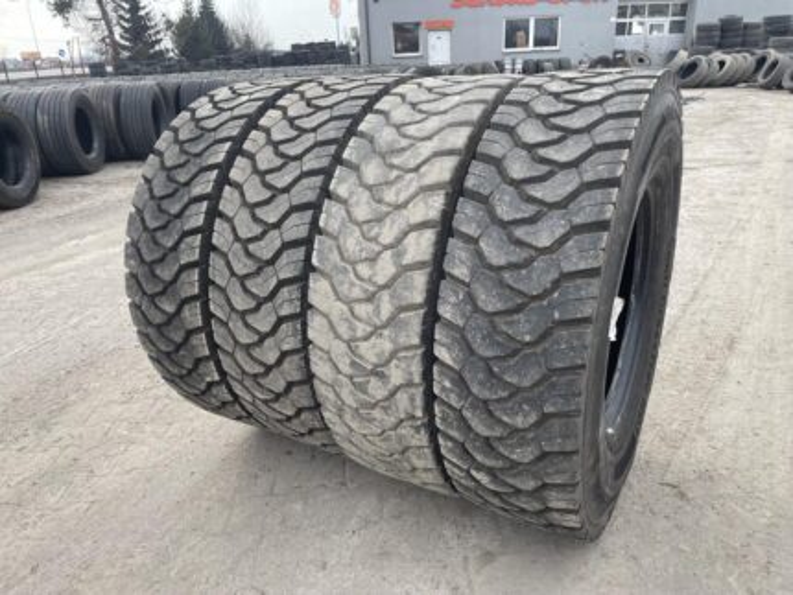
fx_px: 596
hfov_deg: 67.3
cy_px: 298
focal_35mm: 26
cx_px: 396
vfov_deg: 53.1
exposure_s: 1/463
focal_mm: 4.2
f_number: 1.6
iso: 32
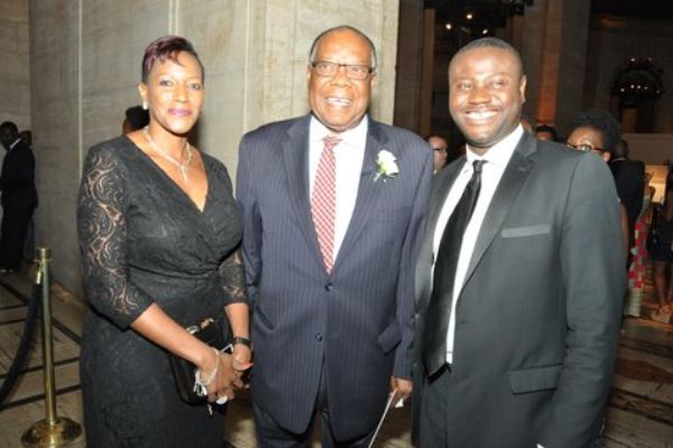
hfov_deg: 67.4
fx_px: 505
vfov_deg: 47.9
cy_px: 224
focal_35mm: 27
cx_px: 336
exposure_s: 1/60
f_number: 6.3
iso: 1250
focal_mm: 18
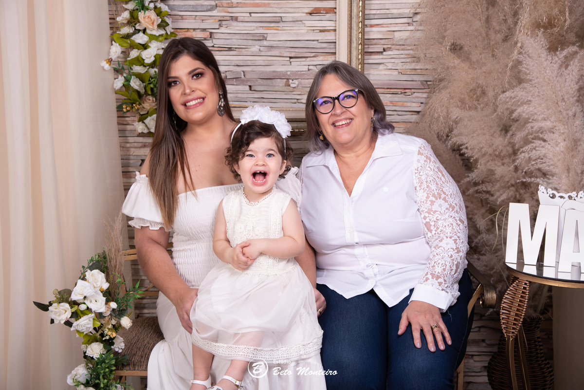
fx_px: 892
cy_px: 195
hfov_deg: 36.2
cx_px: 292
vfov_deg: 24.6
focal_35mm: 55
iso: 100
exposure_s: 1/160
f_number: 6.3
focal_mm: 55
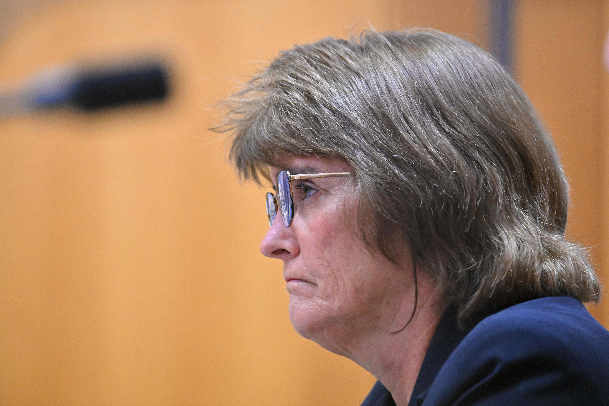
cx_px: 304
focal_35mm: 290
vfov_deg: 4.7
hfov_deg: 7.1
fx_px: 4905
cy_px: 203
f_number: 5.6
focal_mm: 290
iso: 6400
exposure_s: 1/320
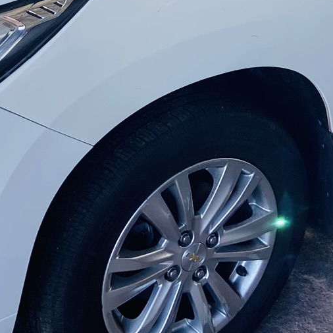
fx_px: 1012
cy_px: -83
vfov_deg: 17.7
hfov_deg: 18.5
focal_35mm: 93
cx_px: 262
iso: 32
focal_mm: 4.25
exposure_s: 1/189
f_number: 1.8
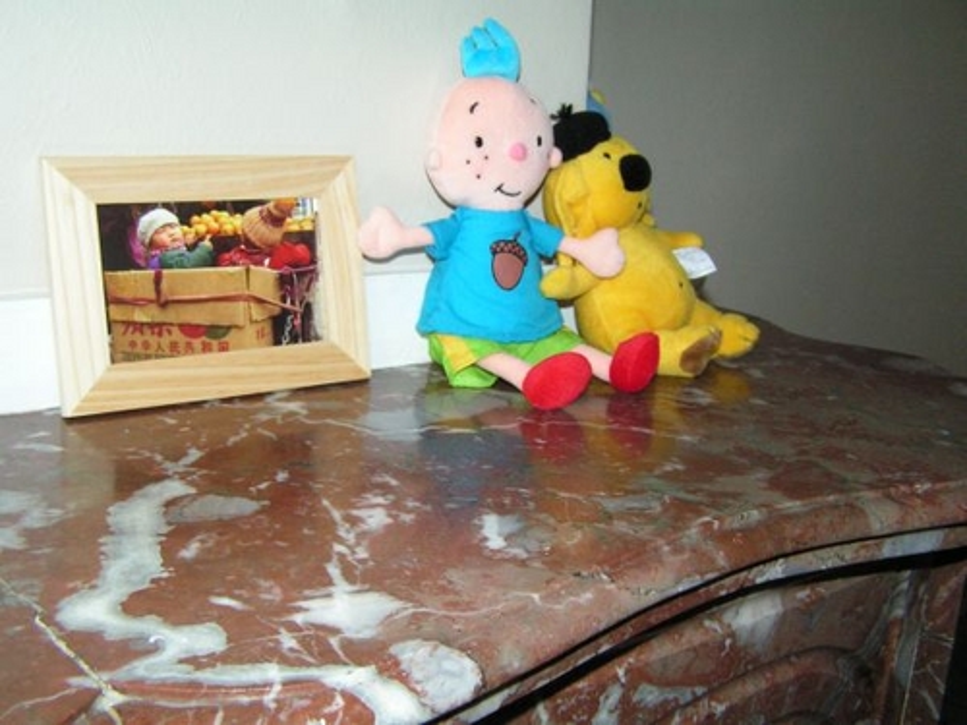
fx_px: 1062
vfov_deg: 37.7
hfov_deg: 49.0
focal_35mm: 38
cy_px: 362
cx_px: 484
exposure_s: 1/40
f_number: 2.8
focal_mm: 6.3
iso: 200
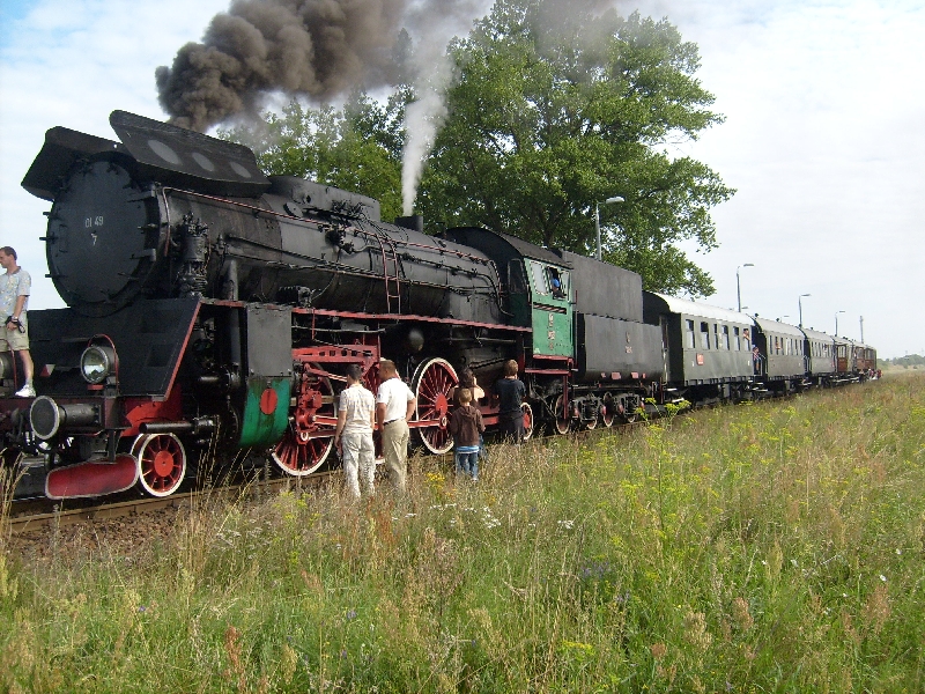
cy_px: 347
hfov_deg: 52.6
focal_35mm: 35
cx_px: 462
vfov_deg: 40.7
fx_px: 935
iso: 80
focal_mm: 5.8
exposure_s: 1/180
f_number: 7.1
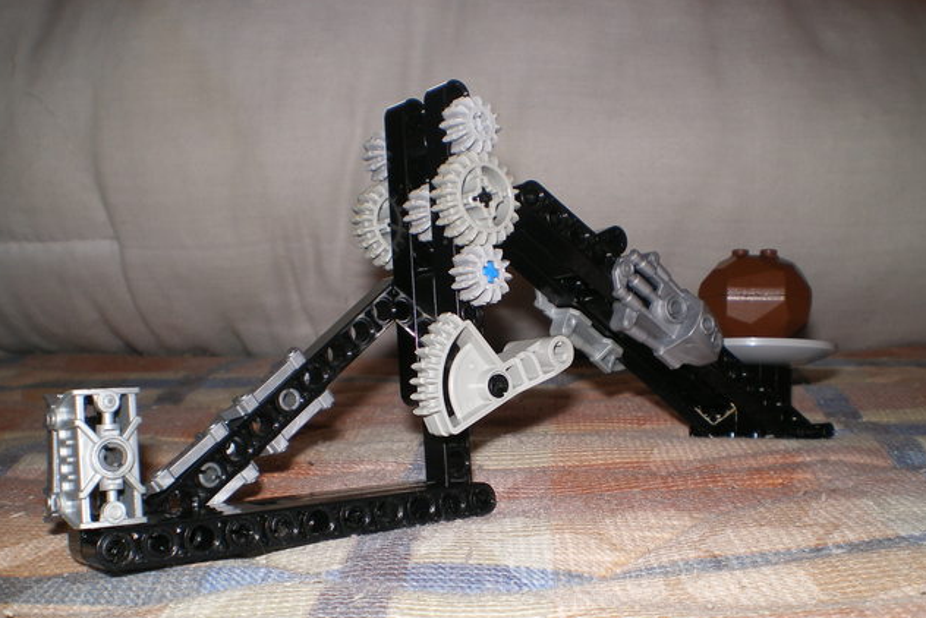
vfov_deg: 33.4
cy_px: 347
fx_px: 1029
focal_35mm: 40
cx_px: 464
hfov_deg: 48.4
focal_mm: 6.3
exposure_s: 1/30
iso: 64
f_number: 4.6
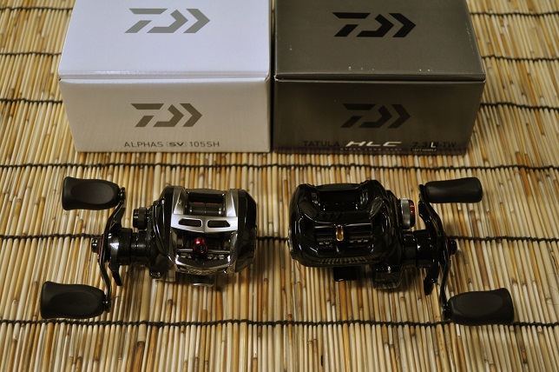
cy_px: 186
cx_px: 280
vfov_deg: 25.7
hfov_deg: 37.9
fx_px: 814
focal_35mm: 52
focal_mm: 35
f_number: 5
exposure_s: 1/50
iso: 800
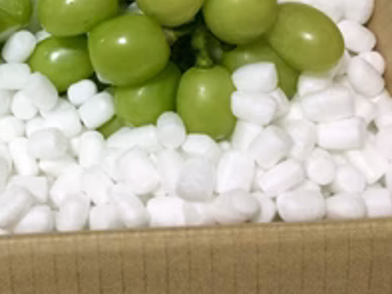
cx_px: 62
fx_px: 714
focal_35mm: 63
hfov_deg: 29.8
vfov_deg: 22.6
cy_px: 12
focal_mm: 3.3
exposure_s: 1/30
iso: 160
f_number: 2.4
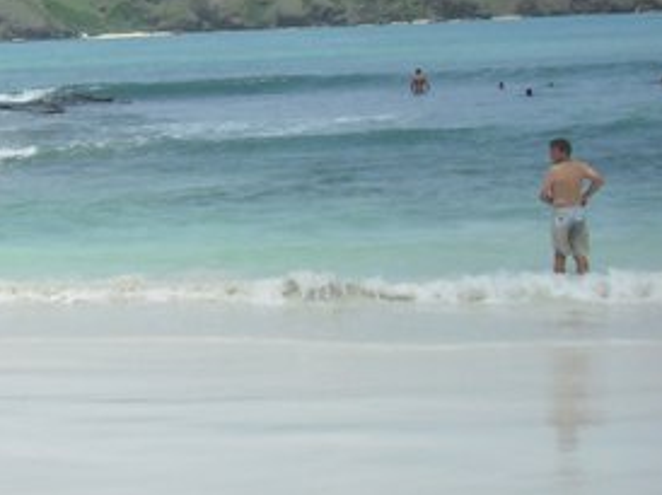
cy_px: 92
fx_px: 2121
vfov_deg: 13.2
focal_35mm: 111
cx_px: -278
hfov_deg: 16.4
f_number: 8
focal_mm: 6.2
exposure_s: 1/400
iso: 100
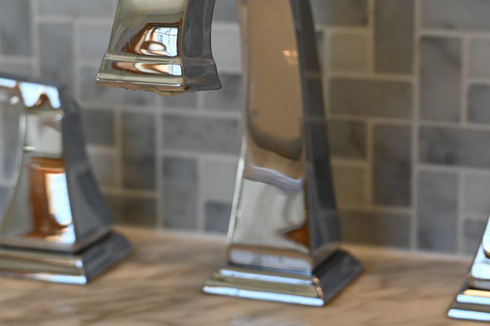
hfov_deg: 19.1
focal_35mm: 107
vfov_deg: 12.7
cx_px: 222
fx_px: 1456
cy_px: 38
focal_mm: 46
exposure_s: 1/80
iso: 100
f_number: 4.5
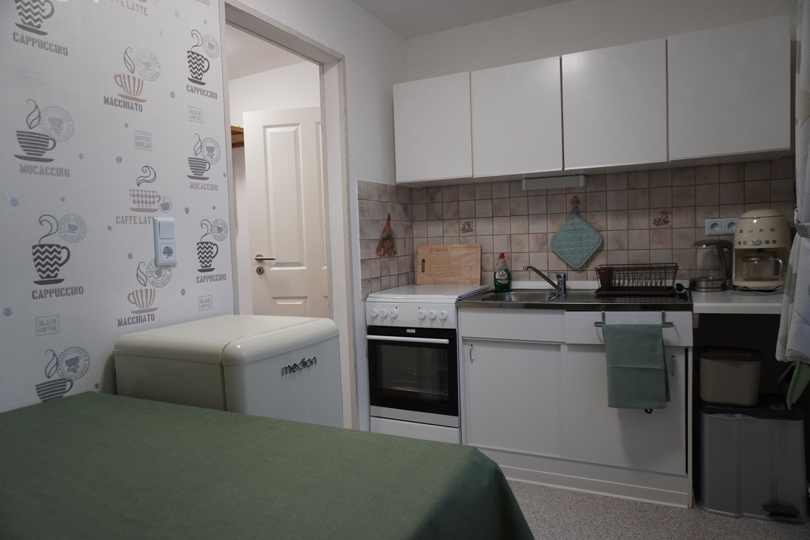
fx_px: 540
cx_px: 405
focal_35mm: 24
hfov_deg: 73.7
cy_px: 270
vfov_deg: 53.1
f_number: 4
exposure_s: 1/160
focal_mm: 16
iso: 1600
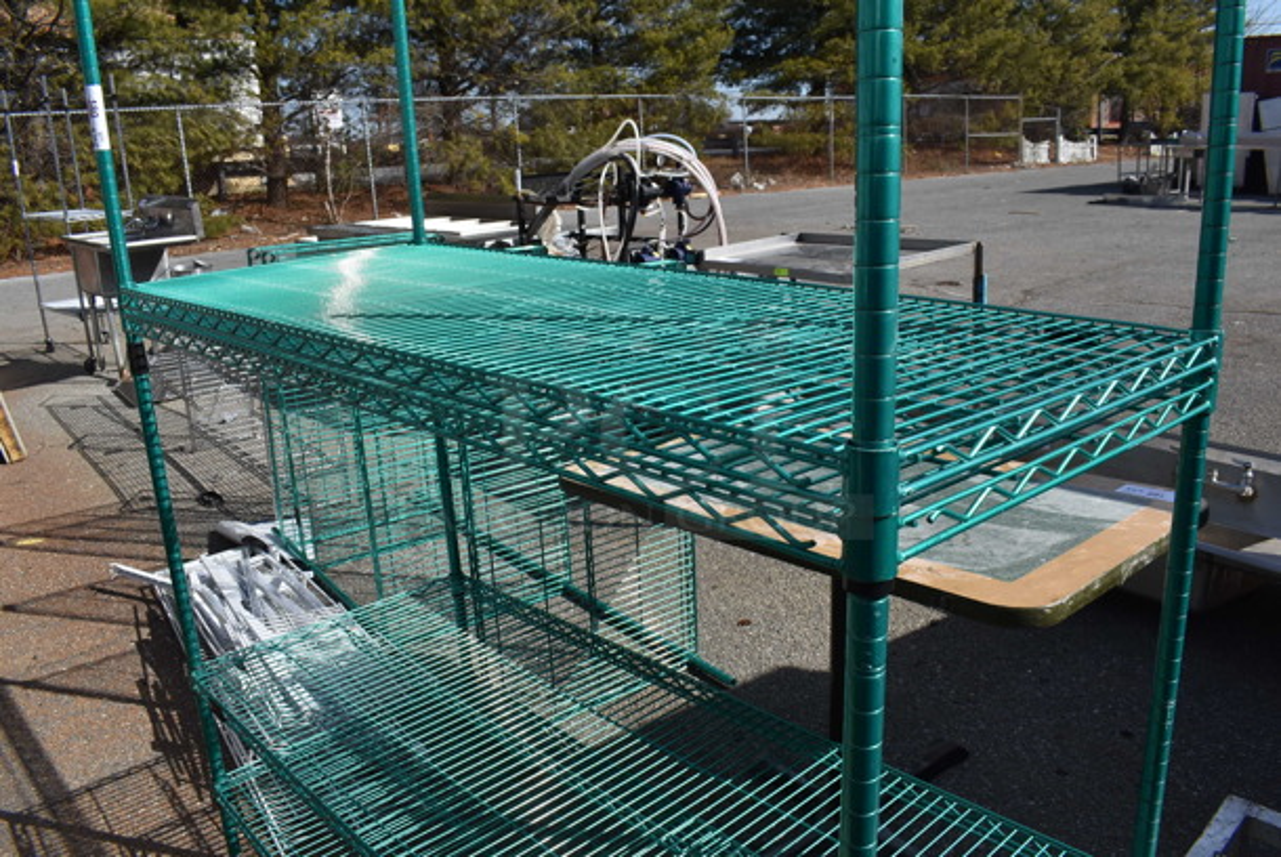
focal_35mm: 27
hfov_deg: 67.3
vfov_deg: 48.0
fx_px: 962
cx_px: 640
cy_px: 428
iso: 200
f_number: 9
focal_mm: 18
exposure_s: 1/640
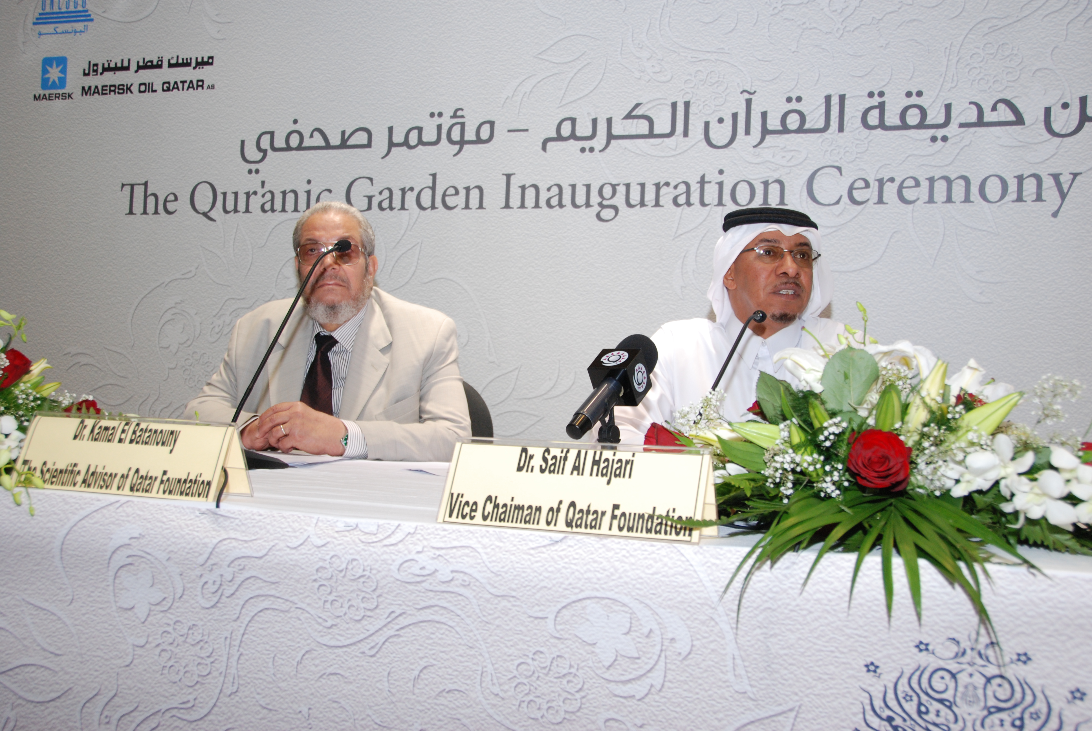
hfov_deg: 53.1
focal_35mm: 36
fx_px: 1093
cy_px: 366
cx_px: 546
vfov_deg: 37.0
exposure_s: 1/125
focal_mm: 24
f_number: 4.5
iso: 400
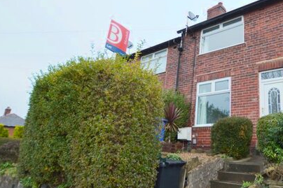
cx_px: 209
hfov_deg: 65.6
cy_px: 86
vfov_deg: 49.5
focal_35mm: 26
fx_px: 204
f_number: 3.5
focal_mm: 10
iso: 100
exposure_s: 1/200
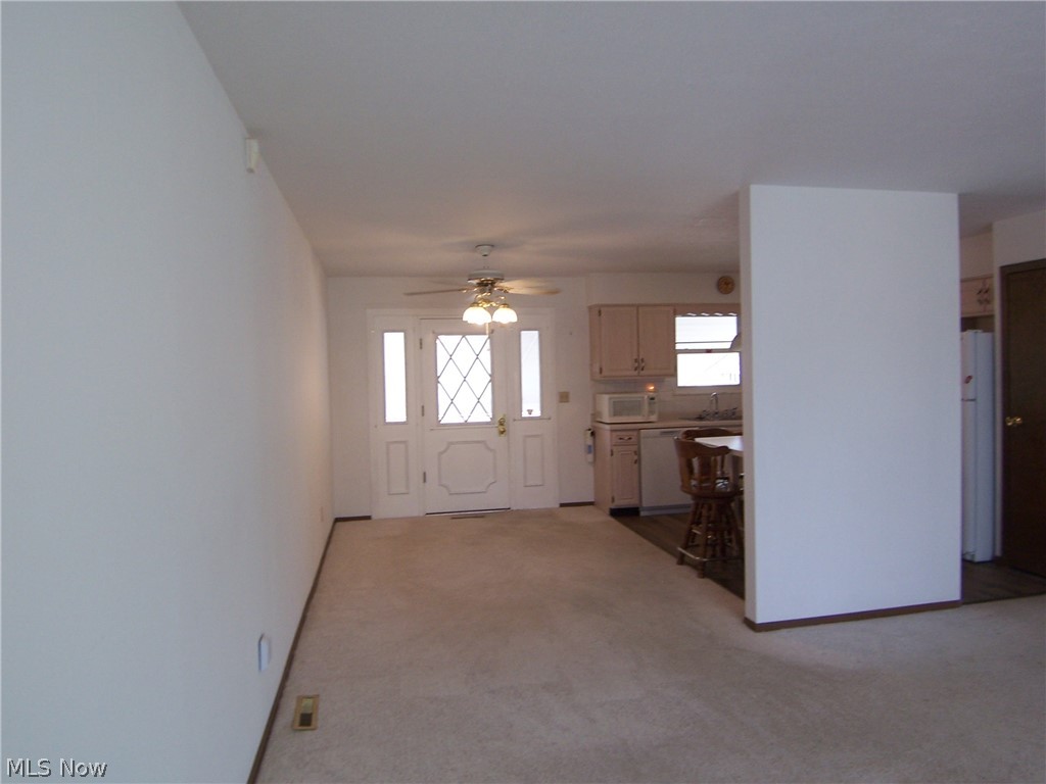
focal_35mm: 23
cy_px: 392
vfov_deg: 58.9
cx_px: 523
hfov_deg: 73.9
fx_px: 695
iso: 64
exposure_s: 1/30
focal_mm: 3.8
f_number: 2.8
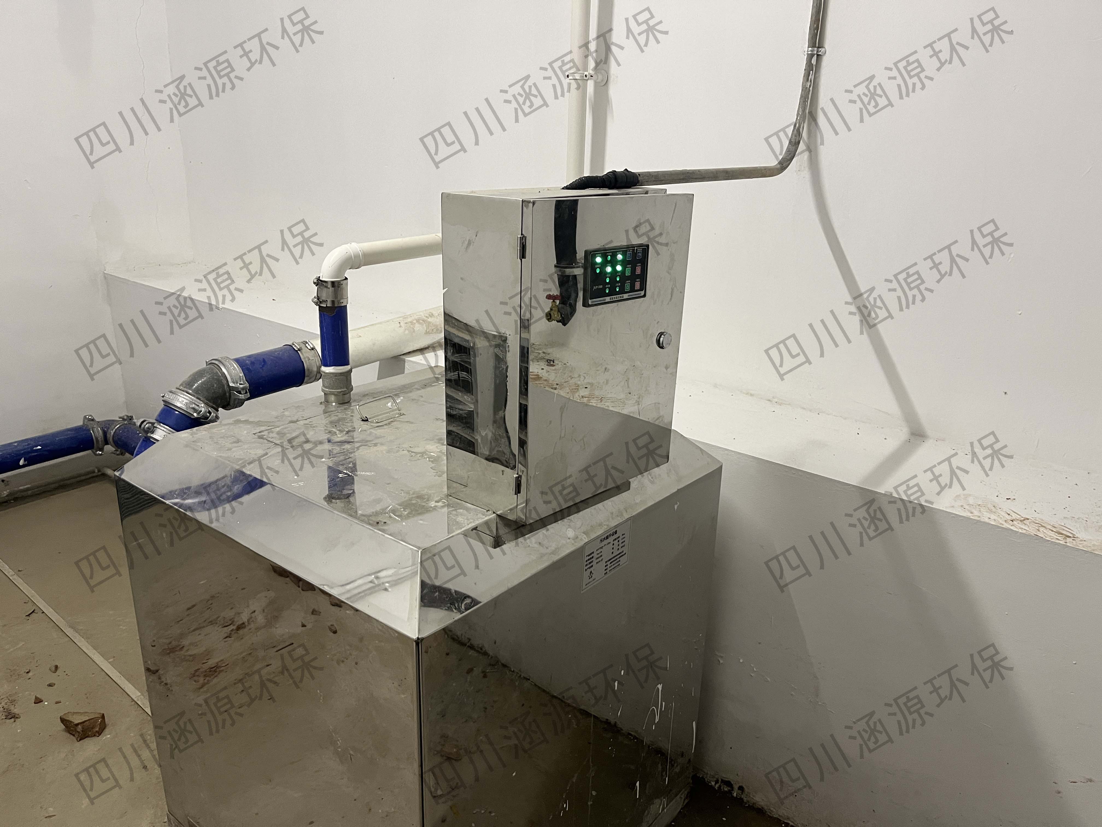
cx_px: 551
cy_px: 414
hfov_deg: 67.3
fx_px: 828
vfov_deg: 53.1
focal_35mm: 26
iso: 250
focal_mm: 5.1
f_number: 1.6
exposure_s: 1/50
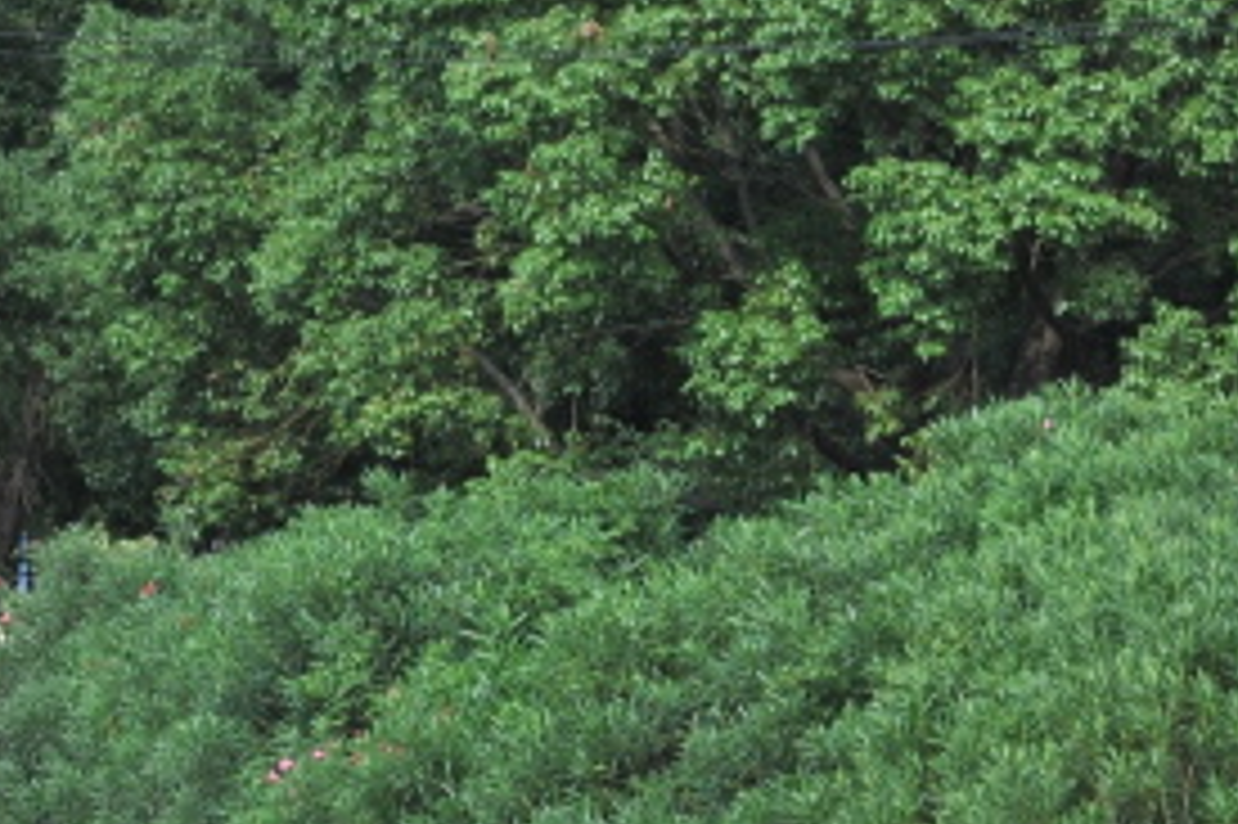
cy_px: 279
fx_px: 10516
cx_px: -1396
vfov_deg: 4.5
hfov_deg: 6.5
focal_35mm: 306
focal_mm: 70
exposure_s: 1/320
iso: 200
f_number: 8
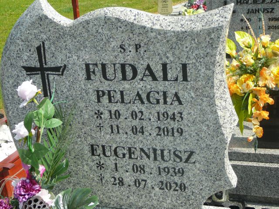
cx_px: 140
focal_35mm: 59
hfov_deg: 32.7
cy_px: 104
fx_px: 476
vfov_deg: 24.8
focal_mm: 8.7
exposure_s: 1/640
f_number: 3.5
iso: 80
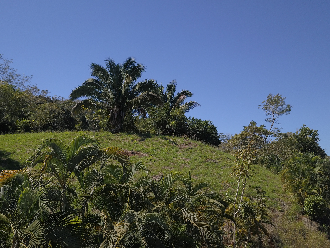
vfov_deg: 44.1
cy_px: 116
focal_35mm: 32
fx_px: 305
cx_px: 155
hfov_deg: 56.8
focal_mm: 4.73
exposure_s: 1/1842
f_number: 2.2
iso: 100
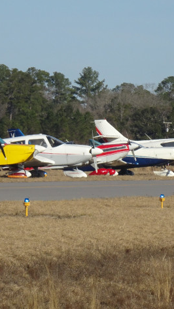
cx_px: 88
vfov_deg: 4.5
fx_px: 3961
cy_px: 160
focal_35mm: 482
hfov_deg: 2.5
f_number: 6.3
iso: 80
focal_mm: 44.78
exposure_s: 1/500
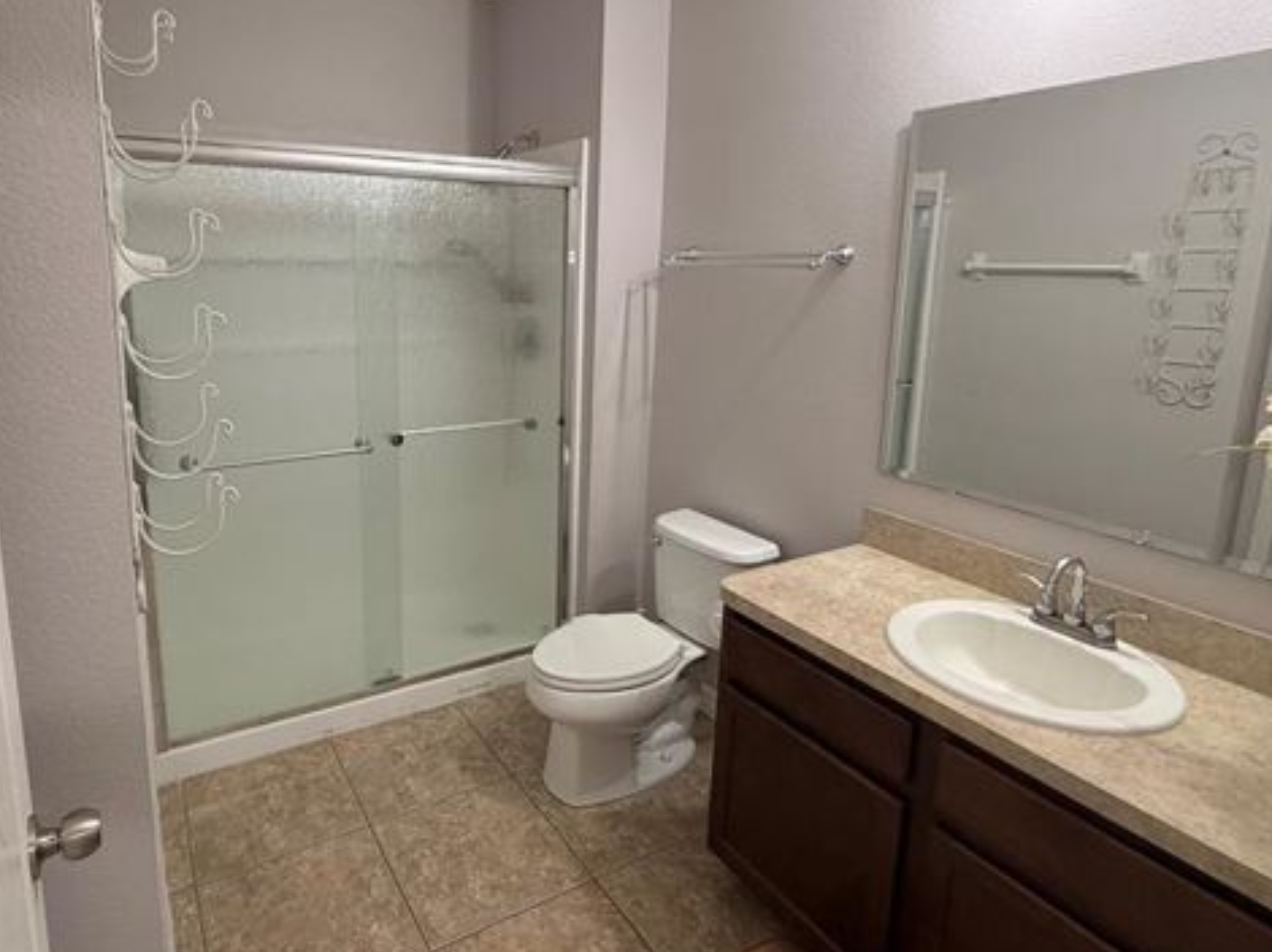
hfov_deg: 78.3
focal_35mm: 21
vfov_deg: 63.0
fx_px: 771
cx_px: 524
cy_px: 400
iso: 250
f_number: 2.2
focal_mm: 2.22
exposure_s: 1/60
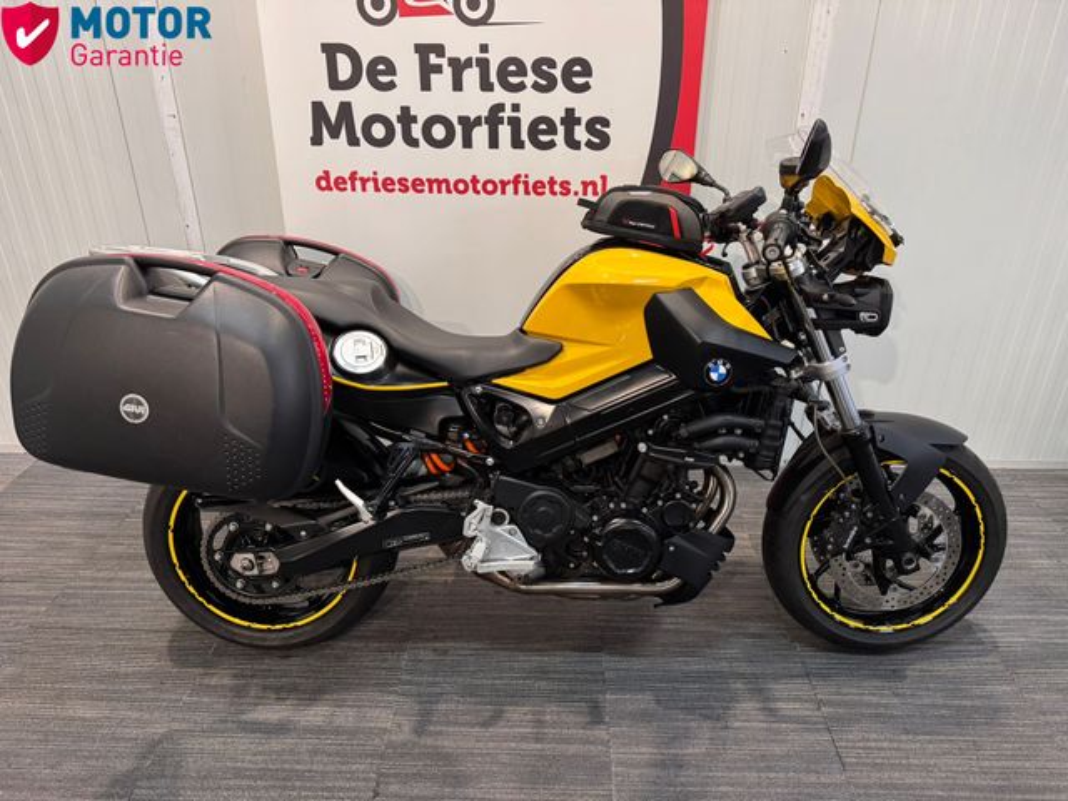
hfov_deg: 71.6
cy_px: 400
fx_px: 740
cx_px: 534
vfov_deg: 56.8
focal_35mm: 24
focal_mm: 6.76
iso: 400
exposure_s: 1/50
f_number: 1.78
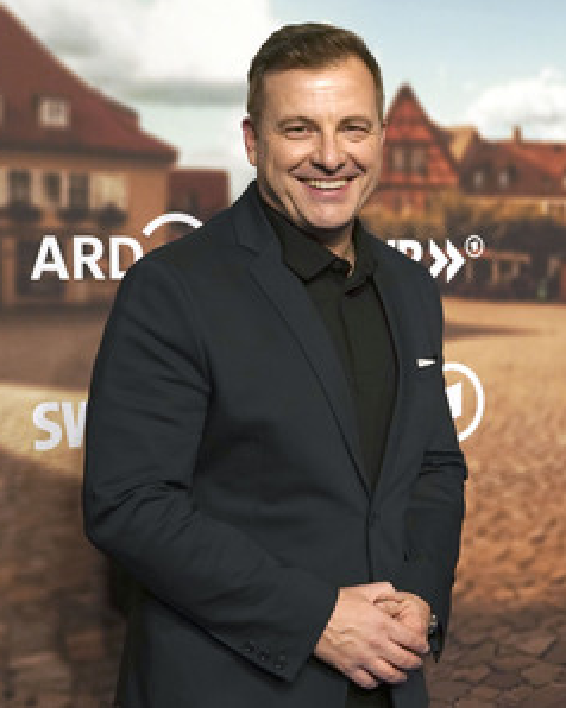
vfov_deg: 26.8
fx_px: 1488
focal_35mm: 71
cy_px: 354
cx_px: 386
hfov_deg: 21.4
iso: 2500
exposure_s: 1/250
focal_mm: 50
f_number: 4.5
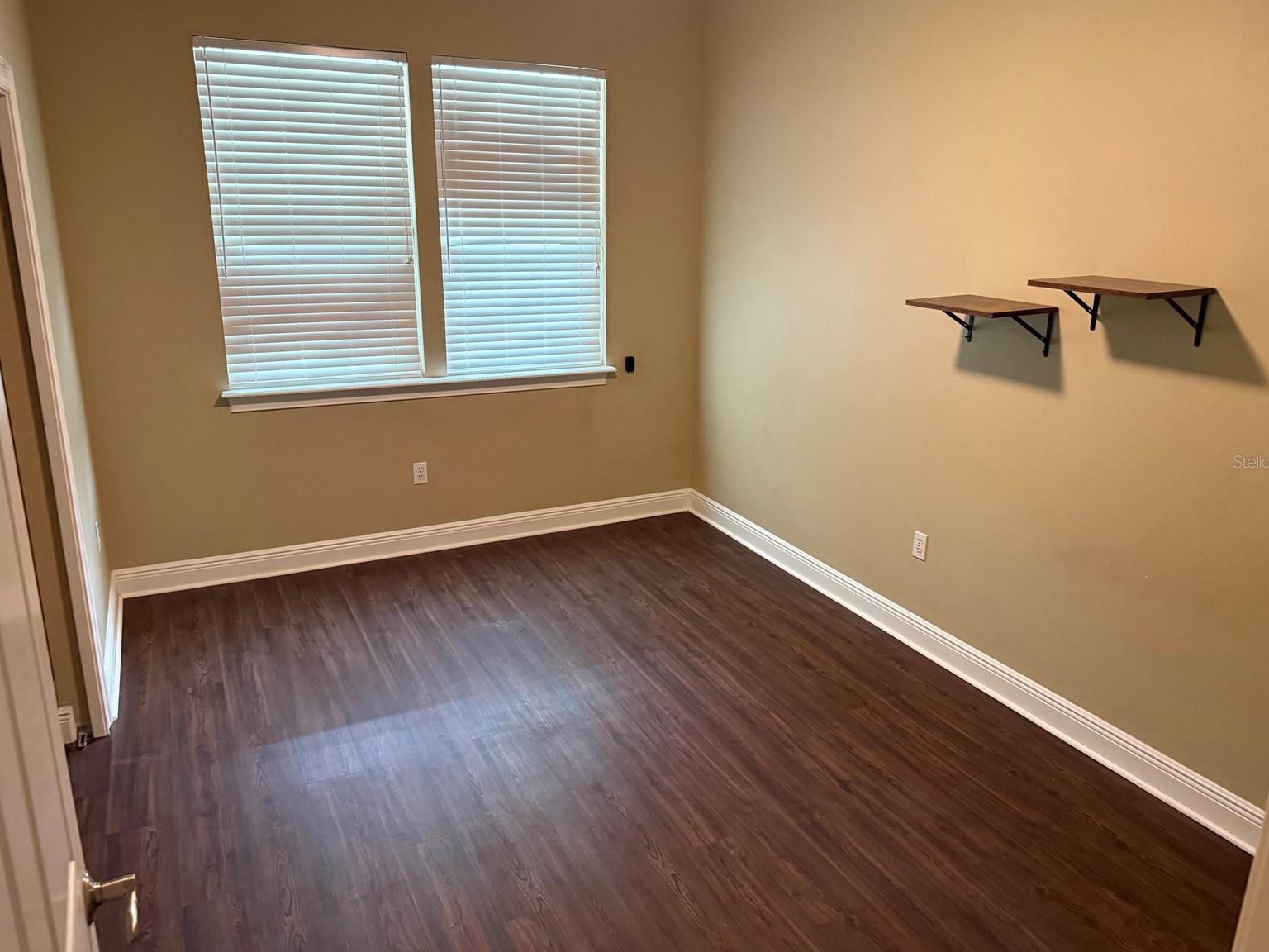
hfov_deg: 69.4
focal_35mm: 25
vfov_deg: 54.9
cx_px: 650
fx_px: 916
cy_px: 461
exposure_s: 1/60
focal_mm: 6.76
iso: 500
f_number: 1.78
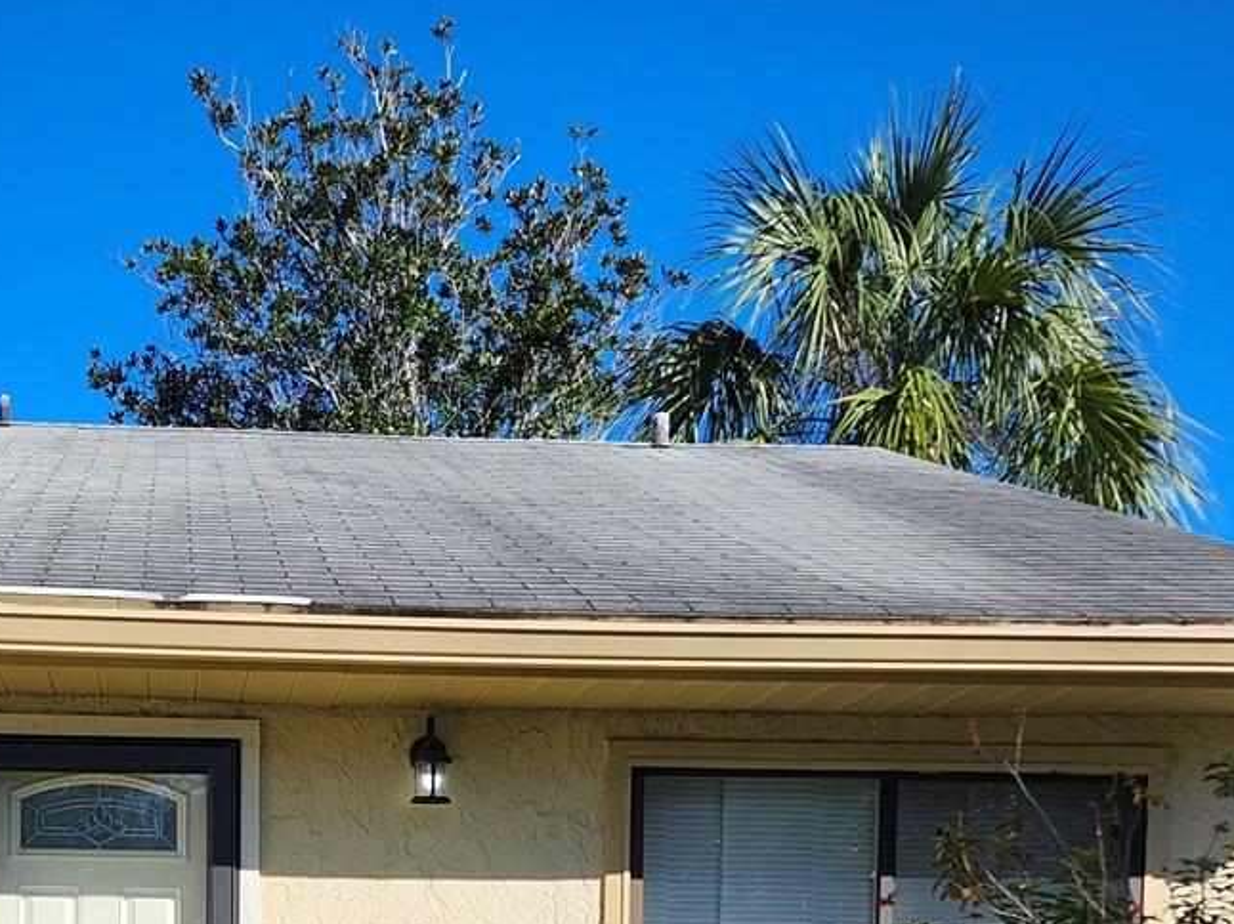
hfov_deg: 33.3
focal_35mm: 57
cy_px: 1039
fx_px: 2031
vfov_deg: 23.9
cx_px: 338
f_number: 1.8
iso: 25
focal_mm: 5.54
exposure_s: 1/1775
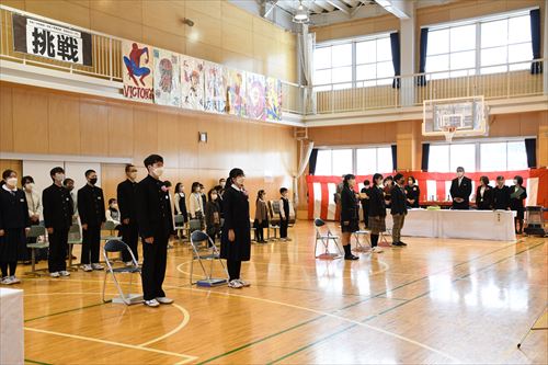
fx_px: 593
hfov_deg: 49.6
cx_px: 274
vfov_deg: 34.2
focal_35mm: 39
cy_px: 182
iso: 1000
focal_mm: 26
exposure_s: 1/100
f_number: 5
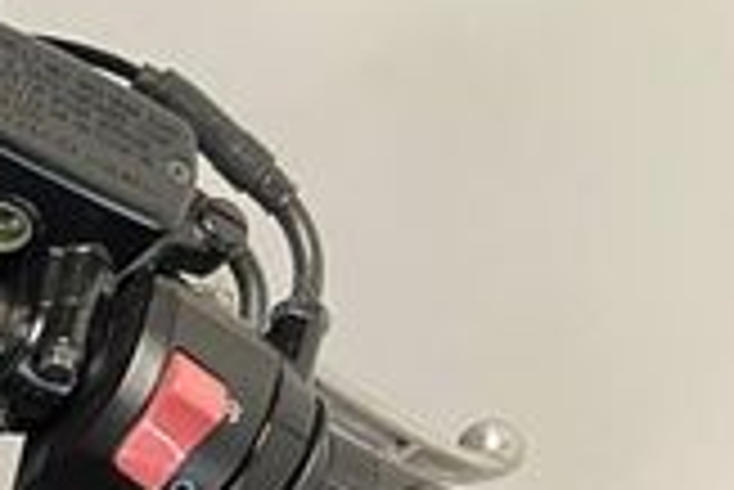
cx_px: -576
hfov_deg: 16.3
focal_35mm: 106
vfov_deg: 12.3
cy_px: 733
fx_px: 2163
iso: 200
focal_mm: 5.1
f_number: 1.6
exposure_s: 1/50
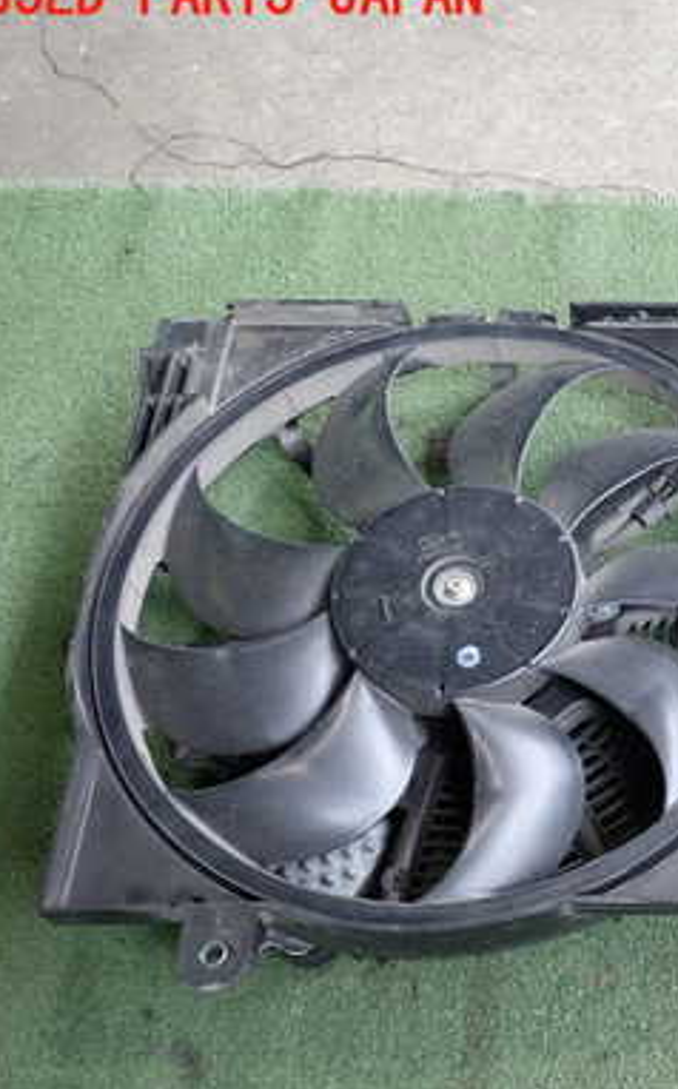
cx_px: 820
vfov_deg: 40.3
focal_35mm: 50
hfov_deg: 23.5
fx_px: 1482
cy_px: 602
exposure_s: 1/50
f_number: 2.3
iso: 200
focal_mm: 5.4
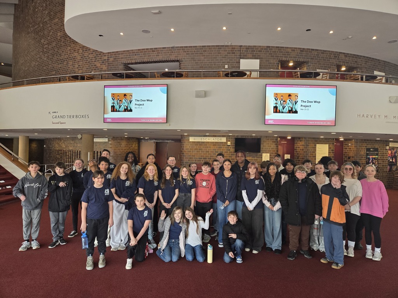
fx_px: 264
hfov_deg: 73.9
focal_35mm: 23
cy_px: 149
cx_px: 199
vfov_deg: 58.9
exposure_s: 1/120
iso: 200
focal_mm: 5.4
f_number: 1.8
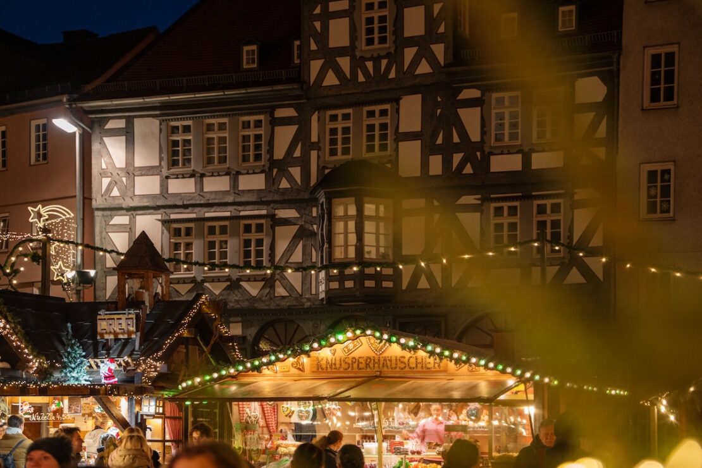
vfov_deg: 19.5
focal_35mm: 70
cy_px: 234
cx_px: 351
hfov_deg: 28.8
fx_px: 1365
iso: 2000
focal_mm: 70
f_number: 2.8
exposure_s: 1/80
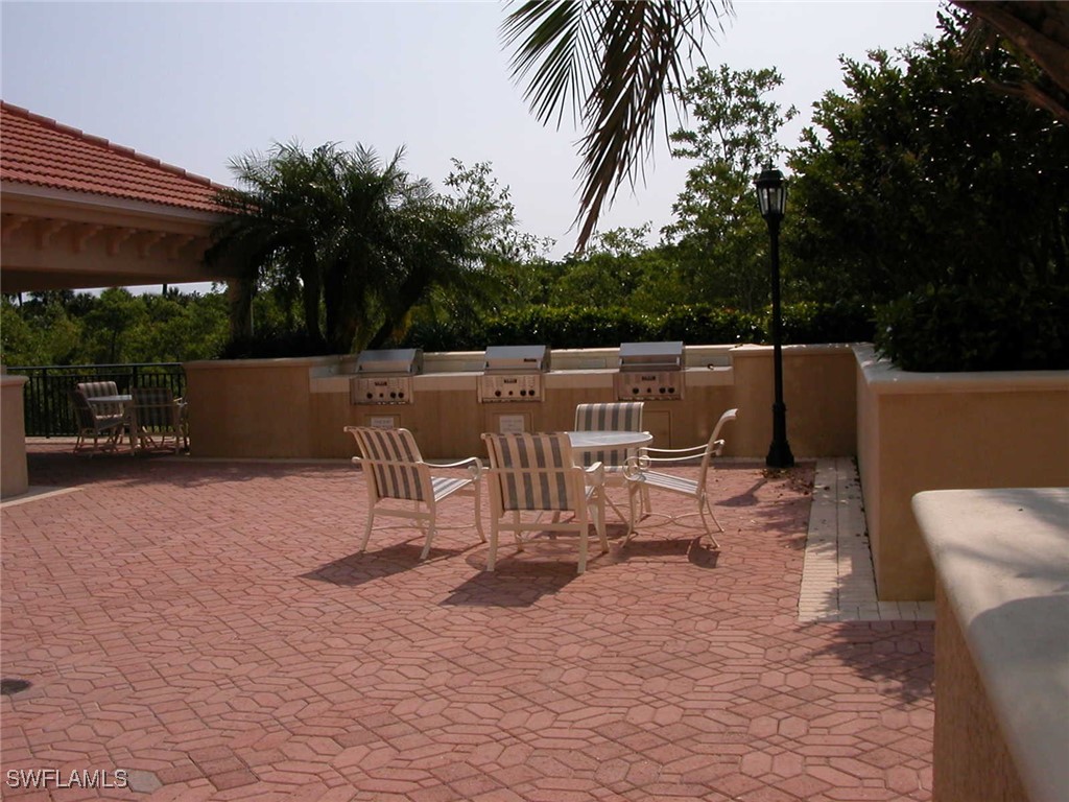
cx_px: 534
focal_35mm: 37
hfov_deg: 50.1
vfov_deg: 38.7
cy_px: 401
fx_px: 1143
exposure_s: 1/1637
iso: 100
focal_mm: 5.6
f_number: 4.5
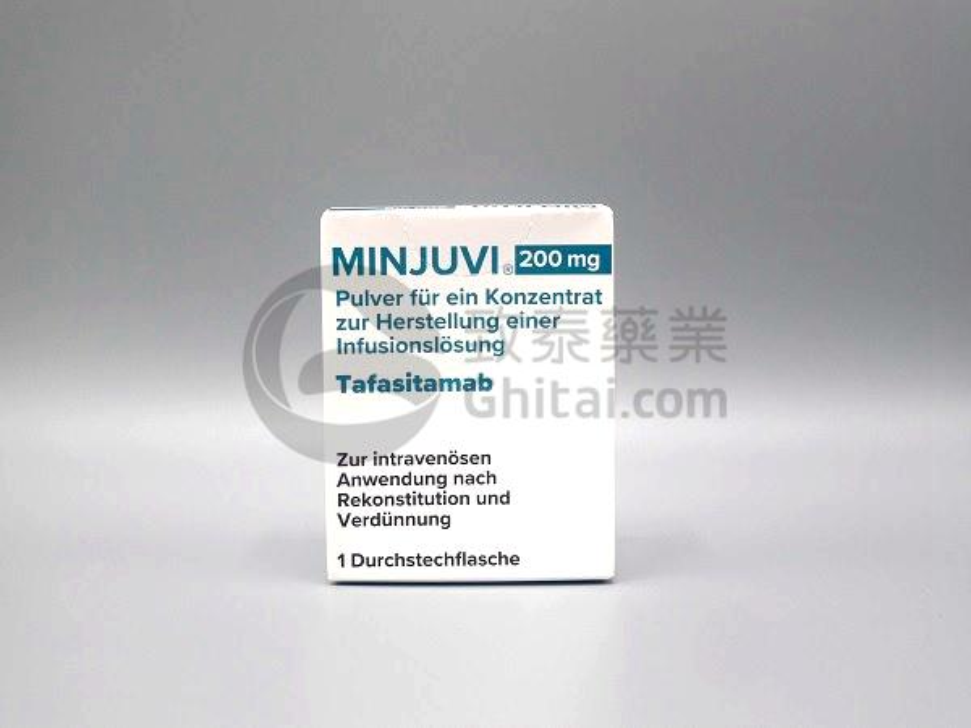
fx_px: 1683
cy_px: 364
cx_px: 486
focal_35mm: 60
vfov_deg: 24.4
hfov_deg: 32.2
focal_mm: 12.8
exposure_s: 1/250
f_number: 2.8
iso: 80
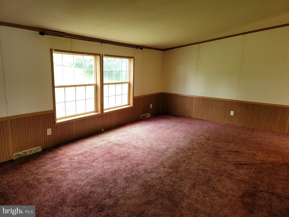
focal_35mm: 25
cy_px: 108
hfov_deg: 69.4
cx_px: 144
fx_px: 209
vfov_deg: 54.9
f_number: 1.8
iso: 100
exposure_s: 1/40
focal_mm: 7
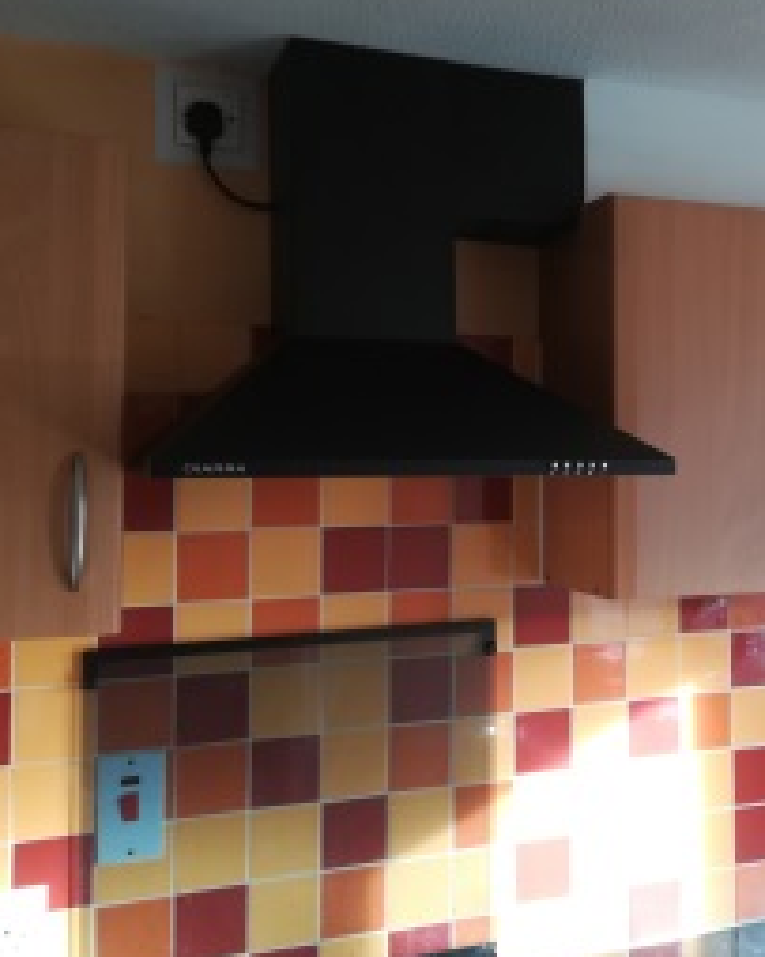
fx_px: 1133
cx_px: 652
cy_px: 418
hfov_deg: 35.6
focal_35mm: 40
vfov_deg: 45.7
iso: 80
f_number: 2.2
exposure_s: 1/33.3
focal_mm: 3.83
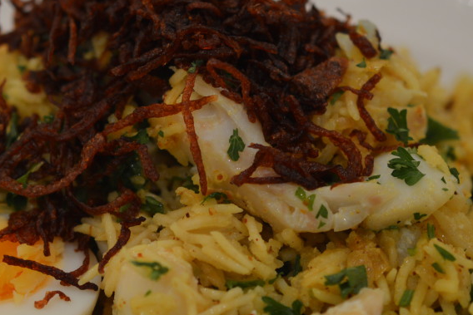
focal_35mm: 108
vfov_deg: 12.6
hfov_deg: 18.9
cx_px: 181
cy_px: 238
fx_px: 1419
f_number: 3
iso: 500
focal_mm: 40
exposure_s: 1/60
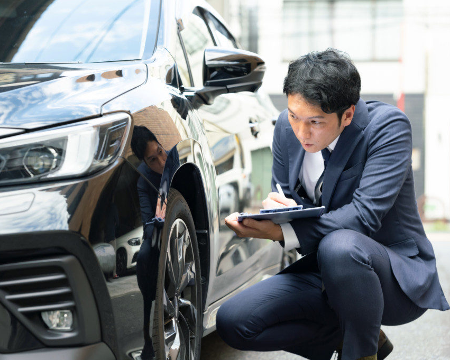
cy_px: 180
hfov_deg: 19.9
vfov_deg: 16.0
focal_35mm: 96
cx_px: 185
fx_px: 1279
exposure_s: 1/200
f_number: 3.5
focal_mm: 85
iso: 400
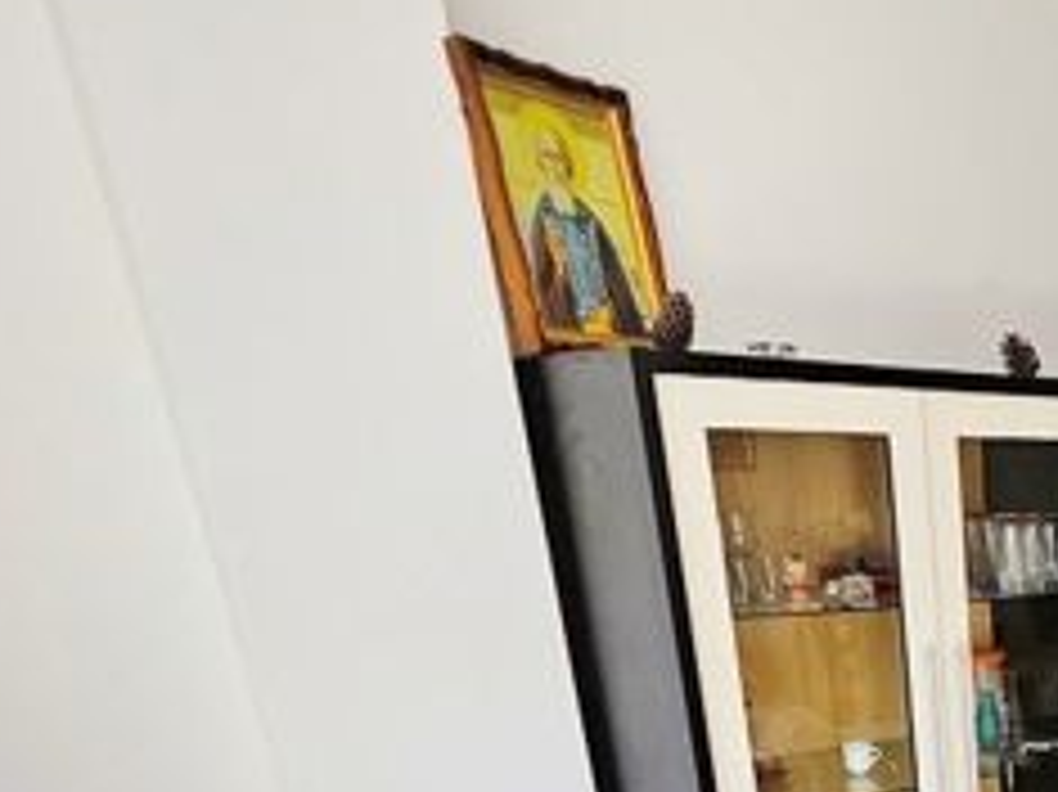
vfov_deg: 28.9
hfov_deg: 37.8
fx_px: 1191
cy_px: 1066
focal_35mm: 39
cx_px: 1227
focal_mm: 1.7
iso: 64
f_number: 2.2
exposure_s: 1/50
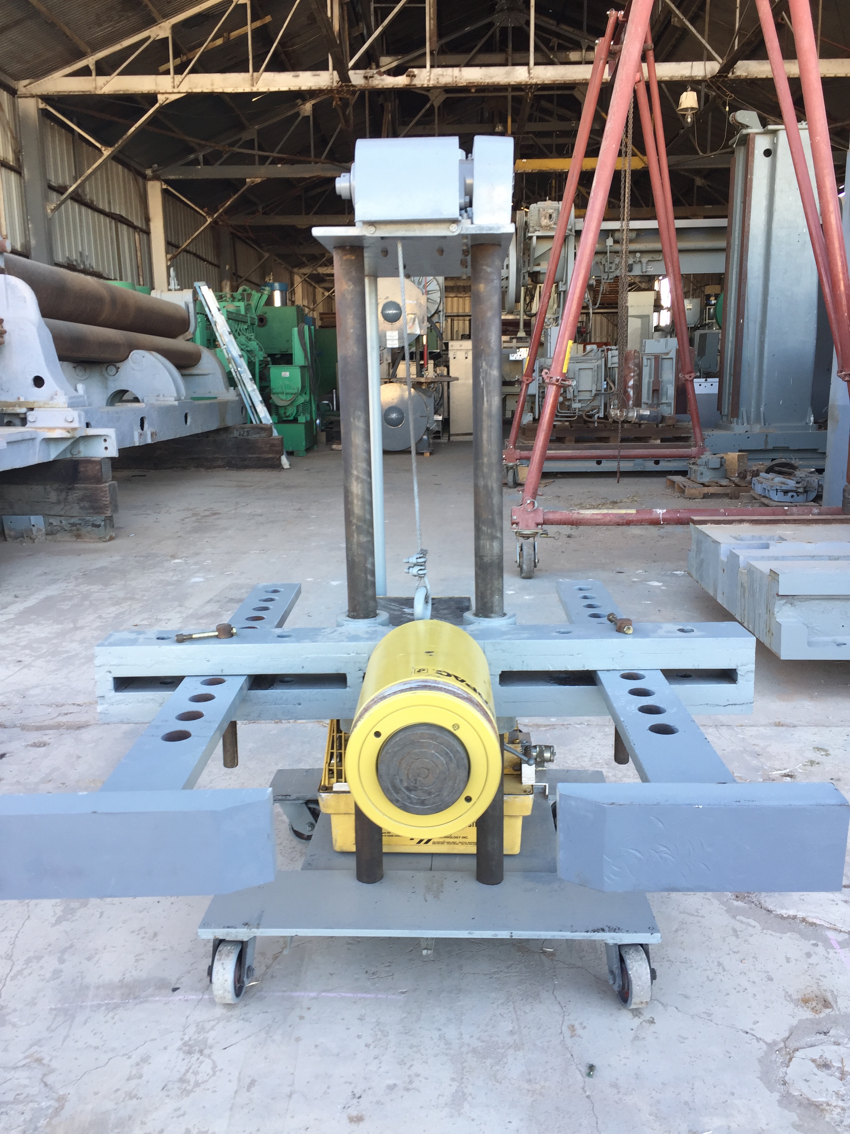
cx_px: 425
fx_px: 949
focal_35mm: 29
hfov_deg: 48.2
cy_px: 567
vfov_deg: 61.7
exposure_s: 1/60
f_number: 2.2
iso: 32
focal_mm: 4.15
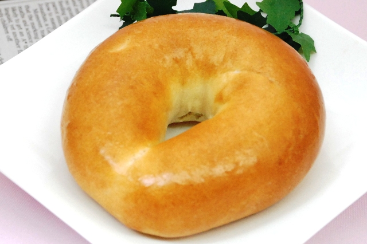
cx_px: 184
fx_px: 1070
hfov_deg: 19.5
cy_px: 122
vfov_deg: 13.0
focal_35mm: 105
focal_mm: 70
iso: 1600
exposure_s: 1/50
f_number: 5.6
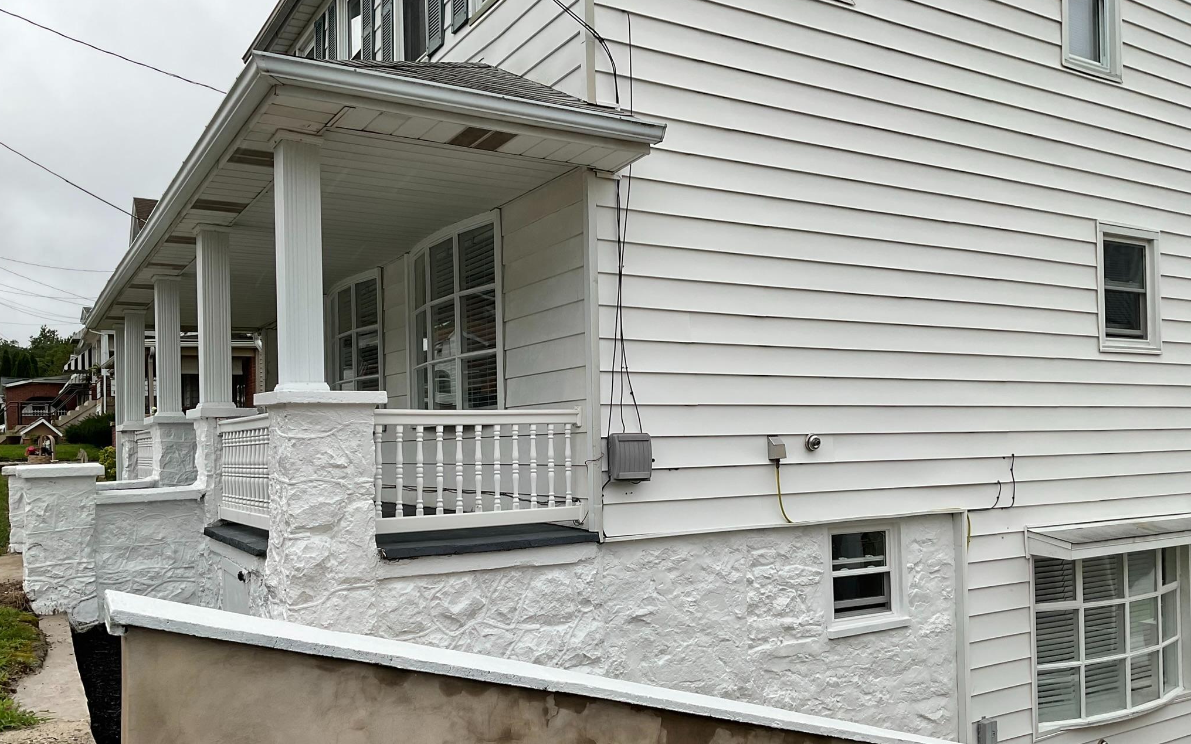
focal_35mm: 31
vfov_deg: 40.5
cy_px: 434
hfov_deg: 61.2
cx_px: 594
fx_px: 1006
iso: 16
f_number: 1.8
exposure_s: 1/238
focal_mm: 3
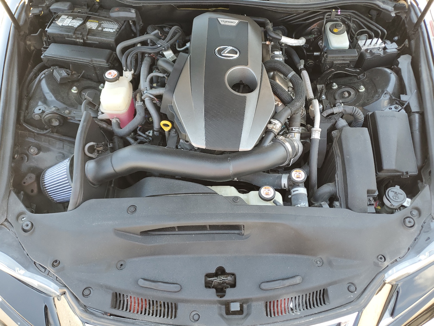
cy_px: 163
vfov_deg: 53.1
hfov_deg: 67.3
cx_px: 217
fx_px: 326
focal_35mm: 26
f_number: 1.5
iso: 50
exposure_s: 1/200
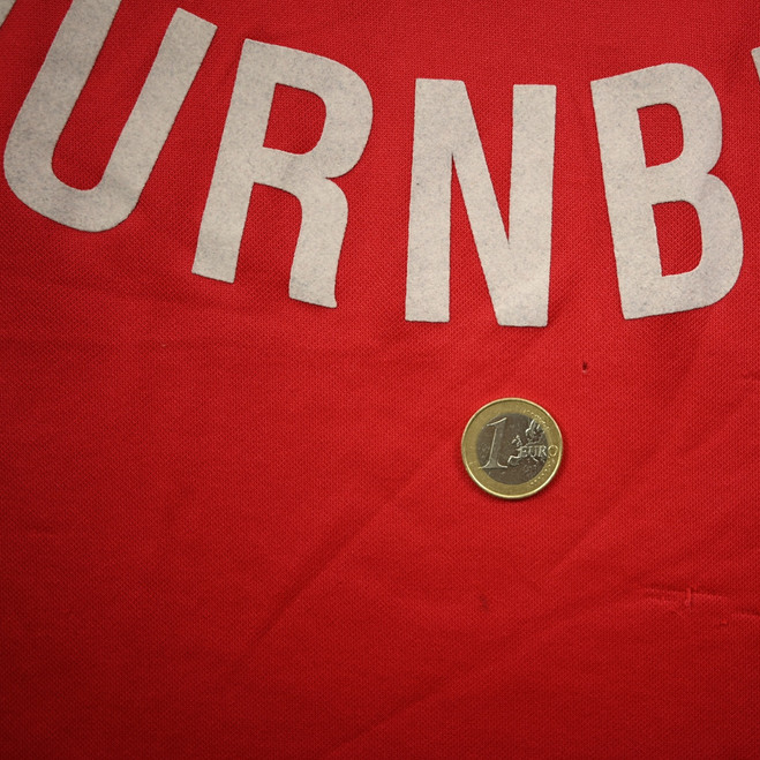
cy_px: 376
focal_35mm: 40
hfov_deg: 41.1
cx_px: 531
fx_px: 994
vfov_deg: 41.9
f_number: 4.8
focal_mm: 31
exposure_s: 1/125
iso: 200
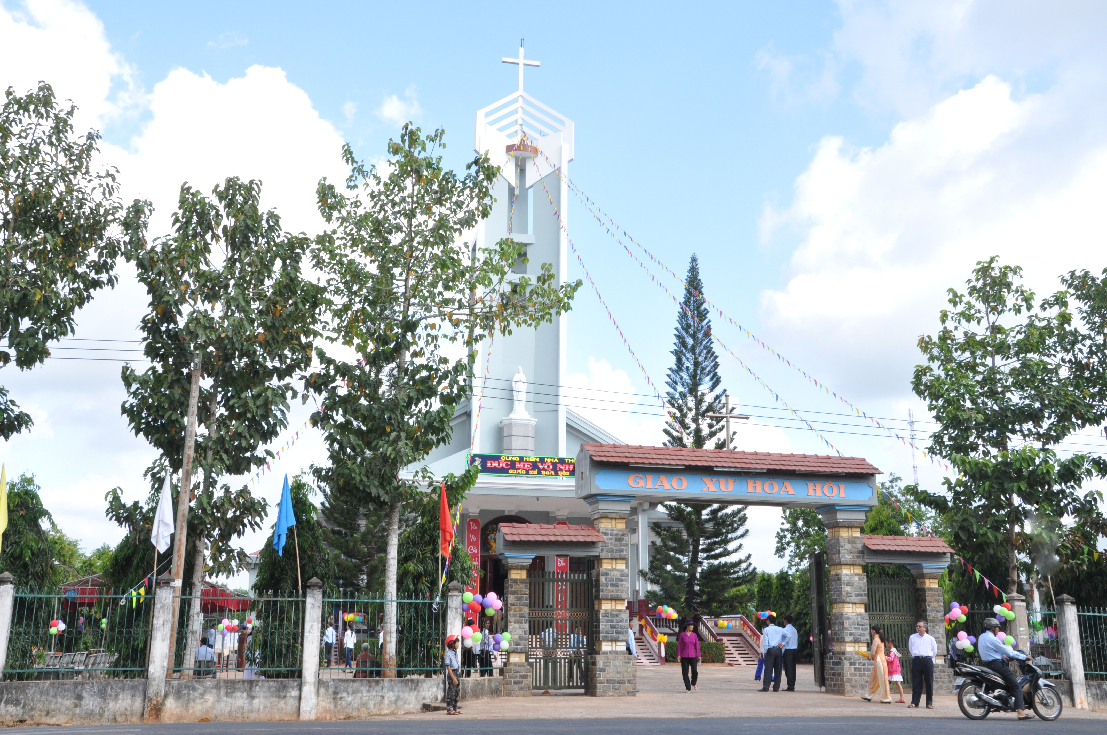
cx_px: 554
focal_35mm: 36
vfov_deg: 36.8
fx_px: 1106
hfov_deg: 53.2
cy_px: 368
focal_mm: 24
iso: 640
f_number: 18
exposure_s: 1/100
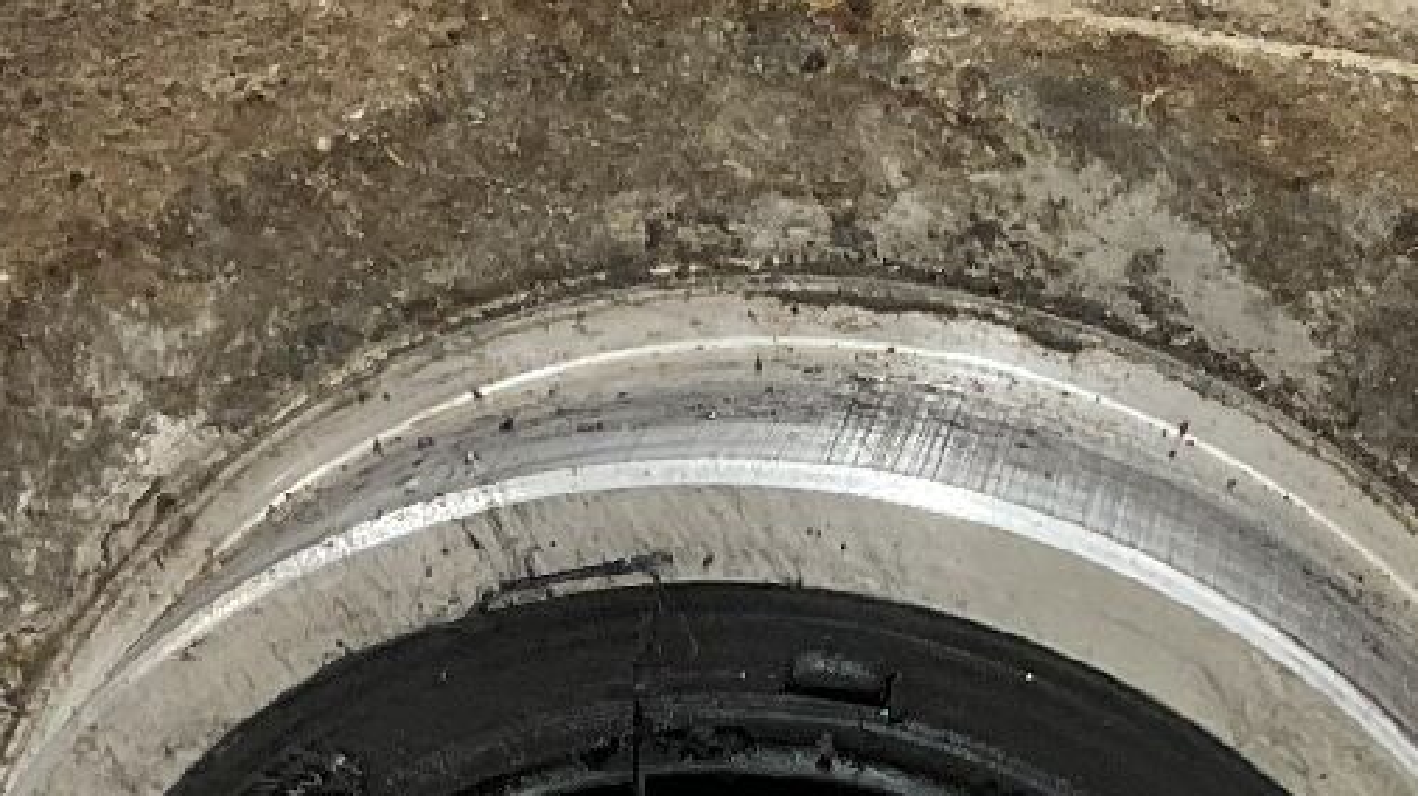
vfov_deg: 9.8
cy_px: 1110
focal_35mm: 120
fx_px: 4510
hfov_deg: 17.8
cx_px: 970
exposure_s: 1/50
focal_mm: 3
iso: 40
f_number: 1.8
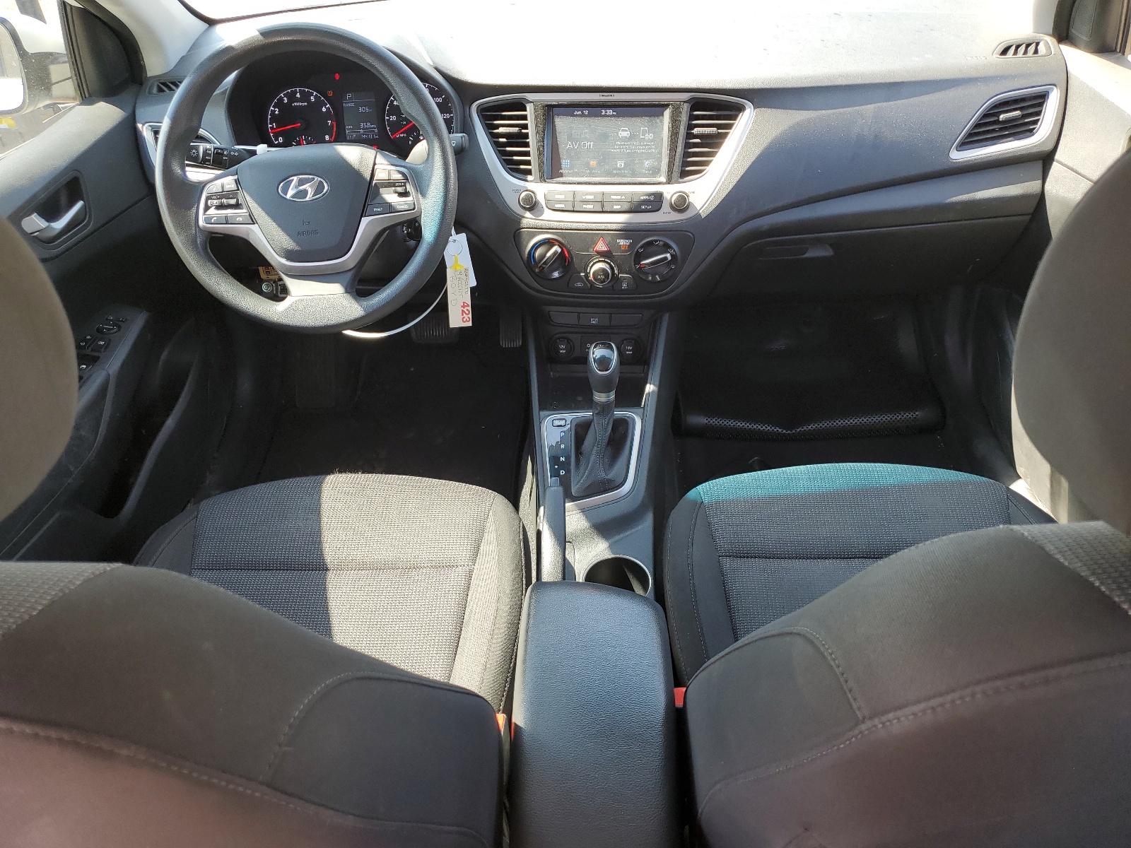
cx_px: 566
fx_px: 849
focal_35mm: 26
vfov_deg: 53.1
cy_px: 424
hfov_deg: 67.3
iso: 50
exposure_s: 1/137
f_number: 1.5
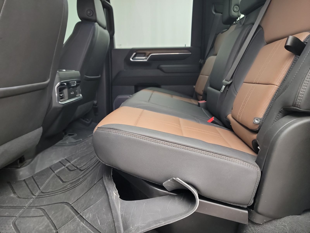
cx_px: 155
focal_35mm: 24
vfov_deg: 56.8
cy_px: 116
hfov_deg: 71.6
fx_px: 215
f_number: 1.8
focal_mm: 6.7
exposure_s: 1/39
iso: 796
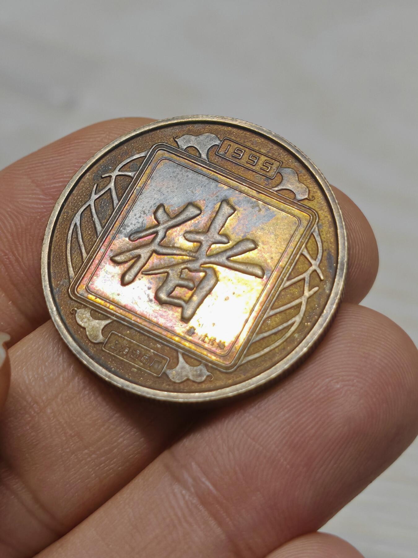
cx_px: 209
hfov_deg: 15.6
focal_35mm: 95
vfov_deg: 20.7
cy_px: 279
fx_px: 1530
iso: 50
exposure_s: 1/160
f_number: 1.6
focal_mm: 7.62
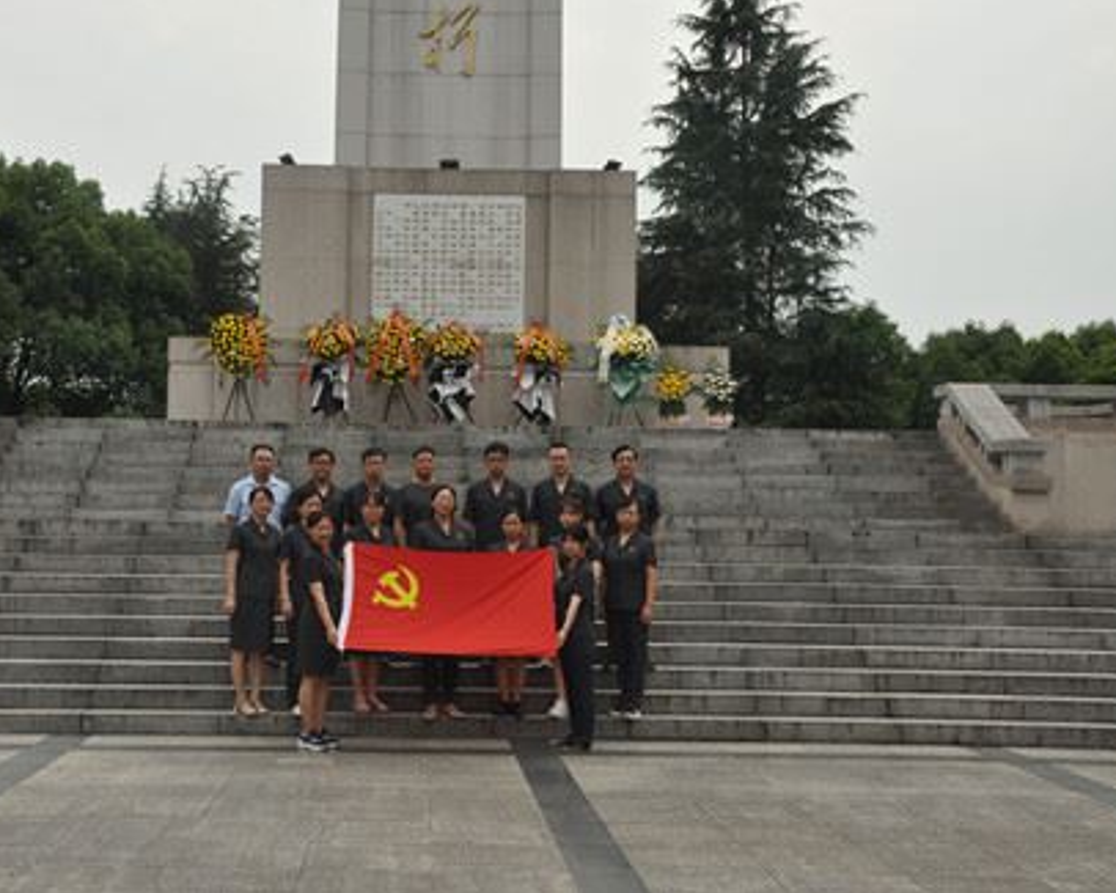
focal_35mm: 45
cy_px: 442
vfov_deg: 33.4
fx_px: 1487
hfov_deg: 40.9
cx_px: 437
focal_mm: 26
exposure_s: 1/500
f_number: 11
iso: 400
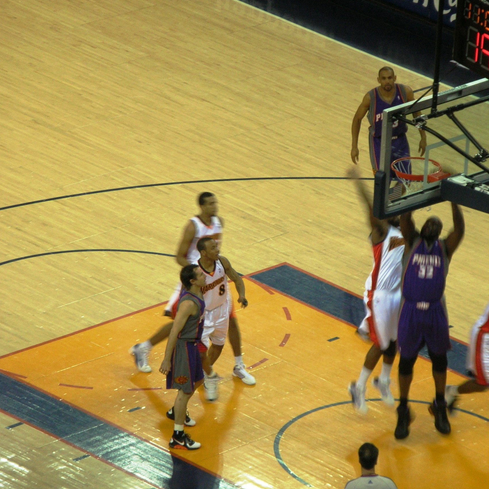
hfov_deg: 4.9
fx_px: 5738
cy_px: 244
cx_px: 297
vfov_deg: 4.9
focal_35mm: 359
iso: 105
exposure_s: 1/52
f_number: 4.4
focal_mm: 50
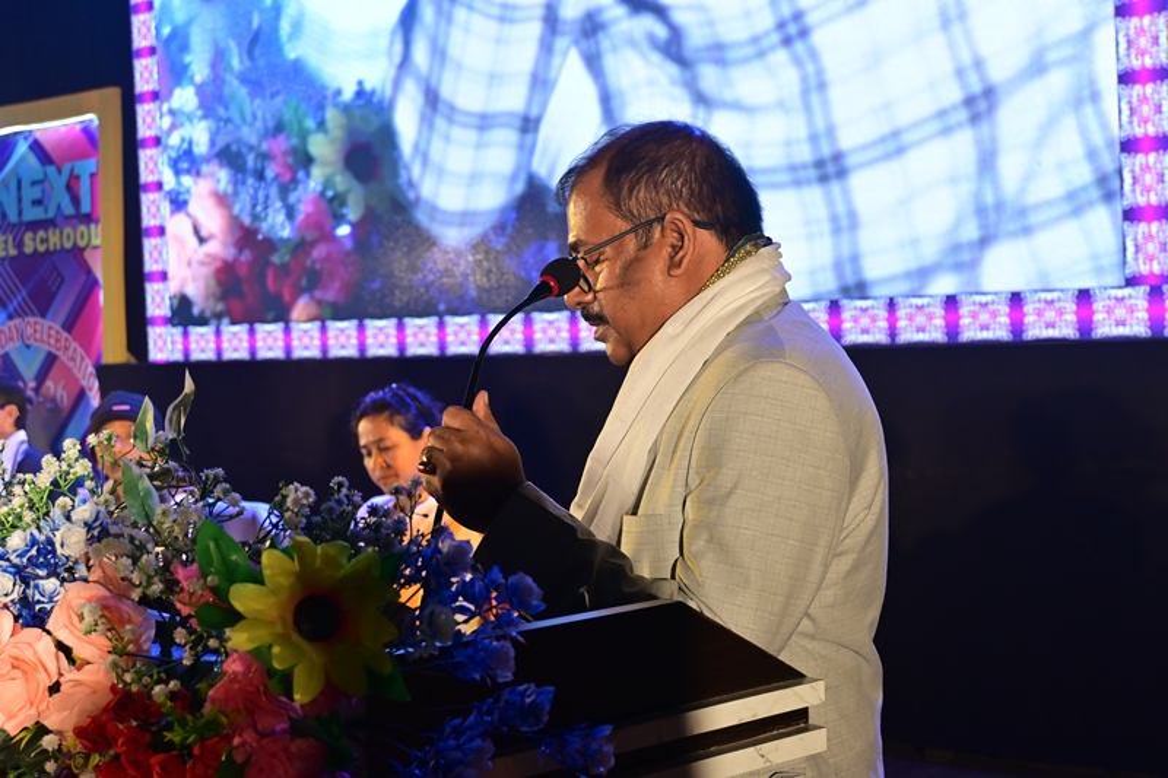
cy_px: 389
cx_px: 584
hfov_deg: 43.0
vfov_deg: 29.4
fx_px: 1484
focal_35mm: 46
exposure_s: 1/125
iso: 640
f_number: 4.8
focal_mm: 30.5
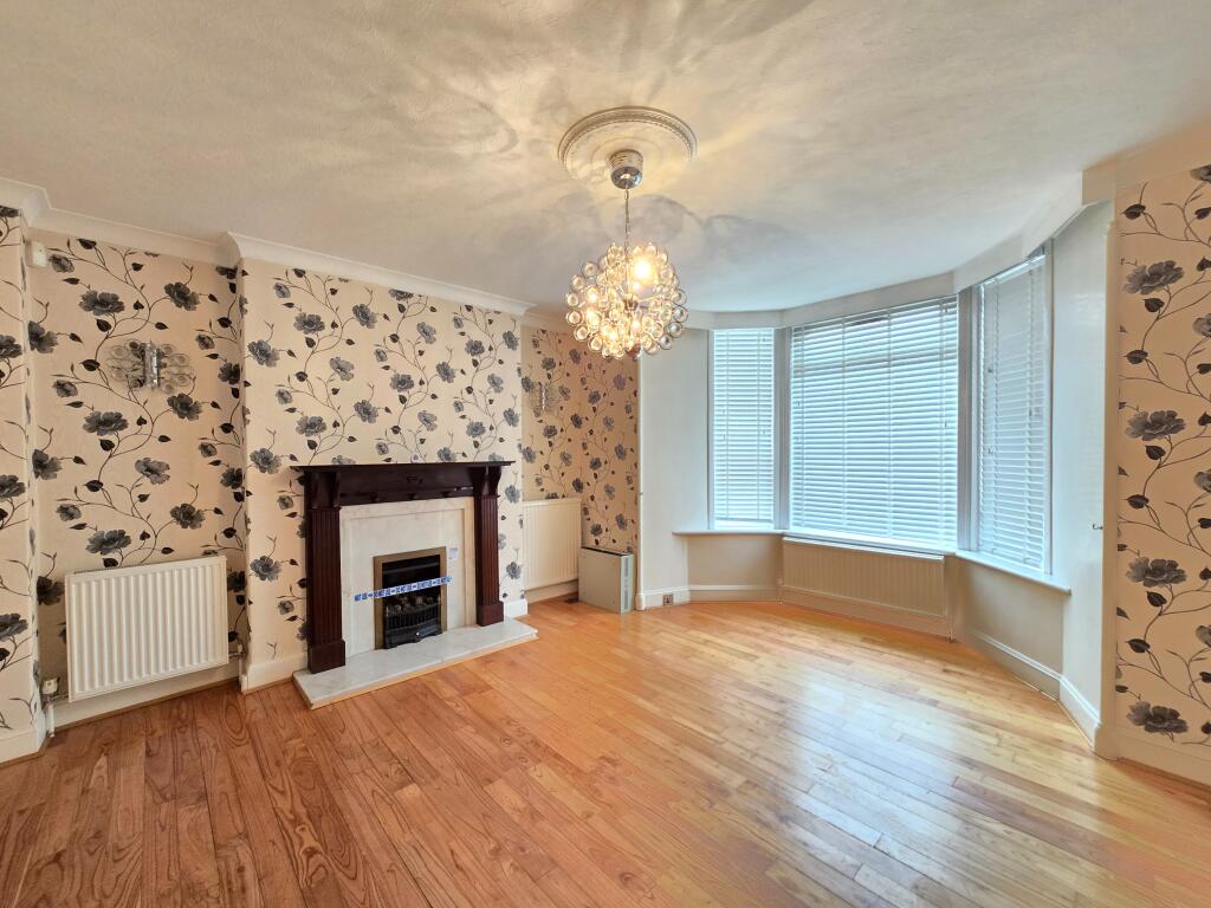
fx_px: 455
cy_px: 454
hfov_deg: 106.2
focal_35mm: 13
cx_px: 606
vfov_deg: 89.9
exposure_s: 1/50
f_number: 2.2
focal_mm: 2.2
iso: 500
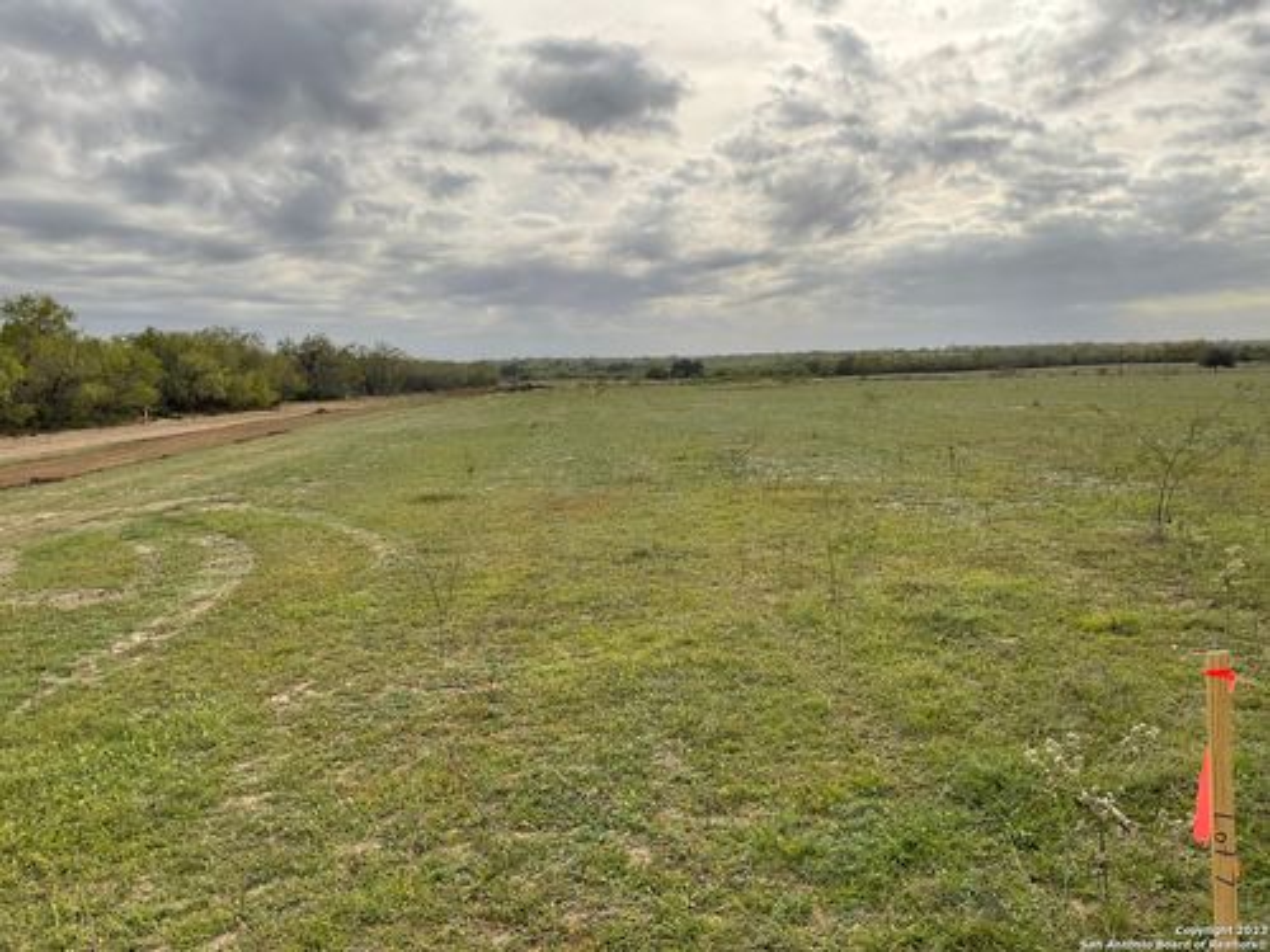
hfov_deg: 61.7
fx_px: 1064
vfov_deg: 48.2
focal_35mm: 29
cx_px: 635
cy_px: 476
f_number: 1.8
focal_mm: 3
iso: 16
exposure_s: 1/1786
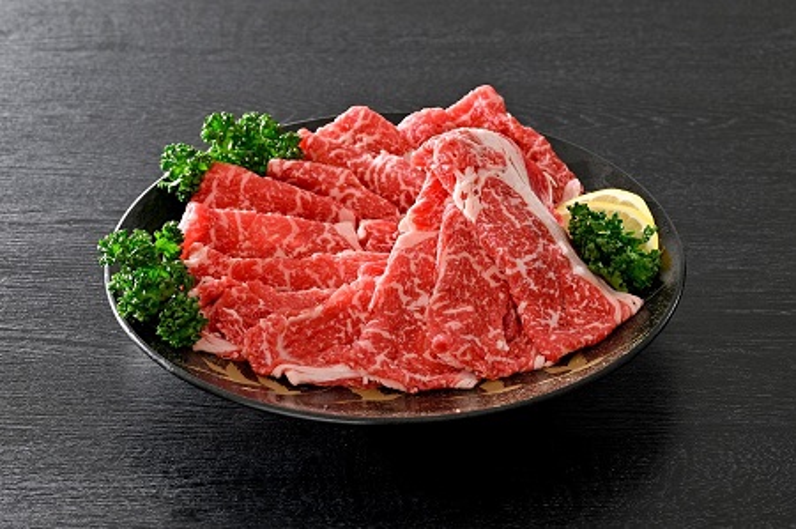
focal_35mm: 105
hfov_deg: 19.5
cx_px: 398
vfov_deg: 13.0
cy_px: 264
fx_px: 2319
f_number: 13
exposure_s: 1/125
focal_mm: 105
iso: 100
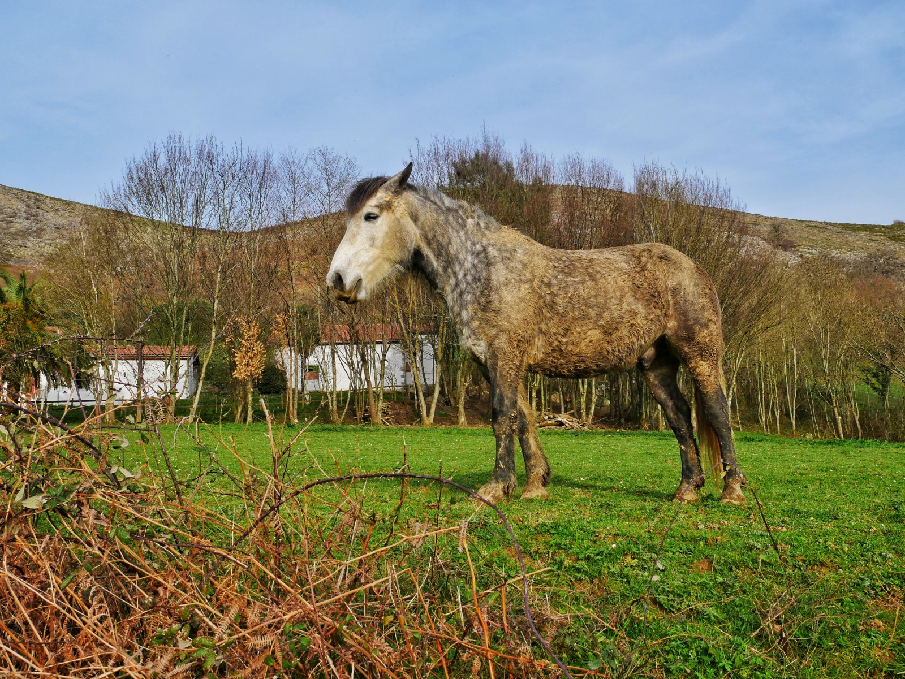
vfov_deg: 44.2
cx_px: 452
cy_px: 340
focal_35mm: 32
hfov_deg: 56.8
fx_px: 837
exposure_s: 1/200
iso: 200
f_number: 9
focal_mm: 16
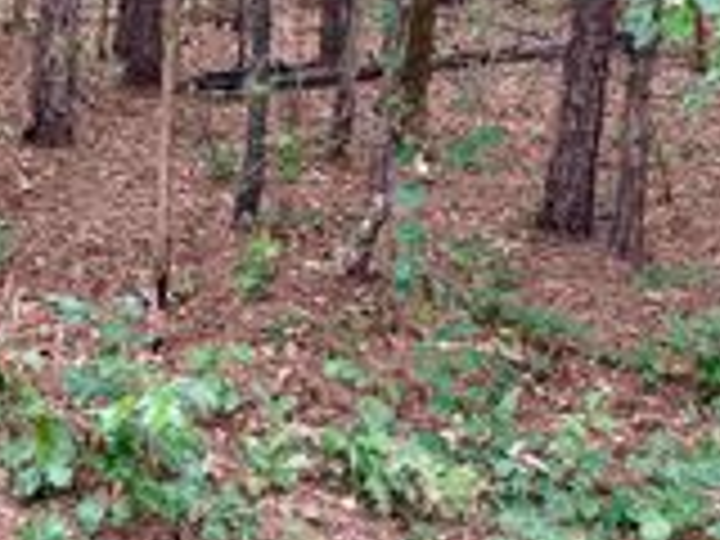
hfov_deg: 24.3
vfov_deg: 18.1
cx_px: -63
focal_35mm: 75
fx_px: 1560
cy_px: -200
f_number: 1.78
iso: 160
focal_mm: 6.76
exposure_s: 1/242
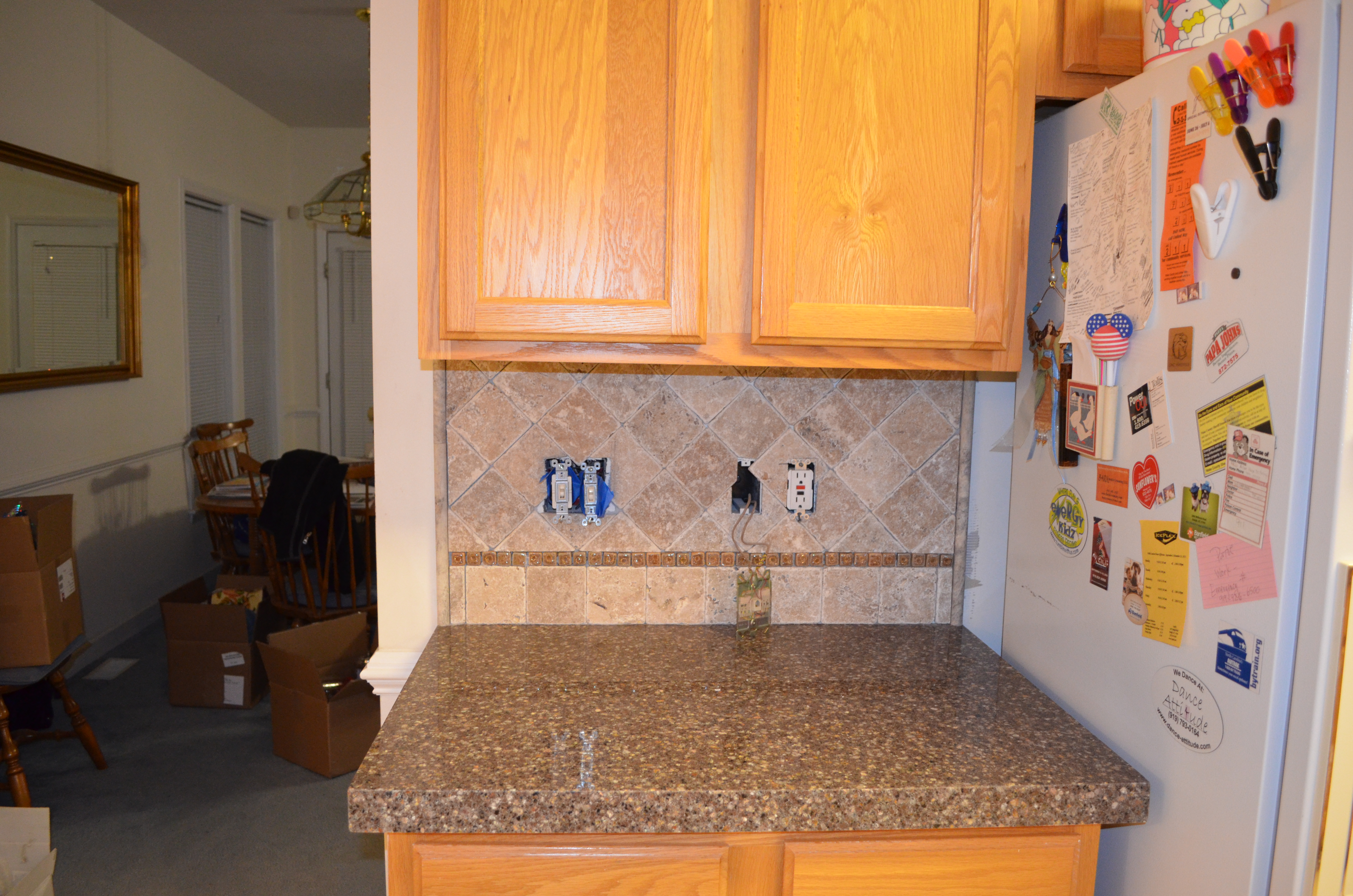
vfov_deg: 47.7
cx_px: 676
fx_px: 1013
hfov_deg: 67.5
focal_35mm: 27
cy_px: 448
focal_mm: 18
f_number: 3.5
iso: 1600
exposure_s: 1/60
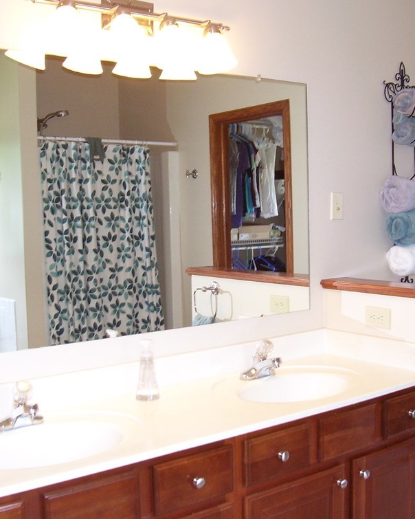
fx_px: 691
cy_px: 261
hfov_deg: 33.4
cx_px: 212
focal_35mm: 45
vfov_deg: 41.2
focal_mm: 5.6
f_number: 2.7
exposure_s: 1/45
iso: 125
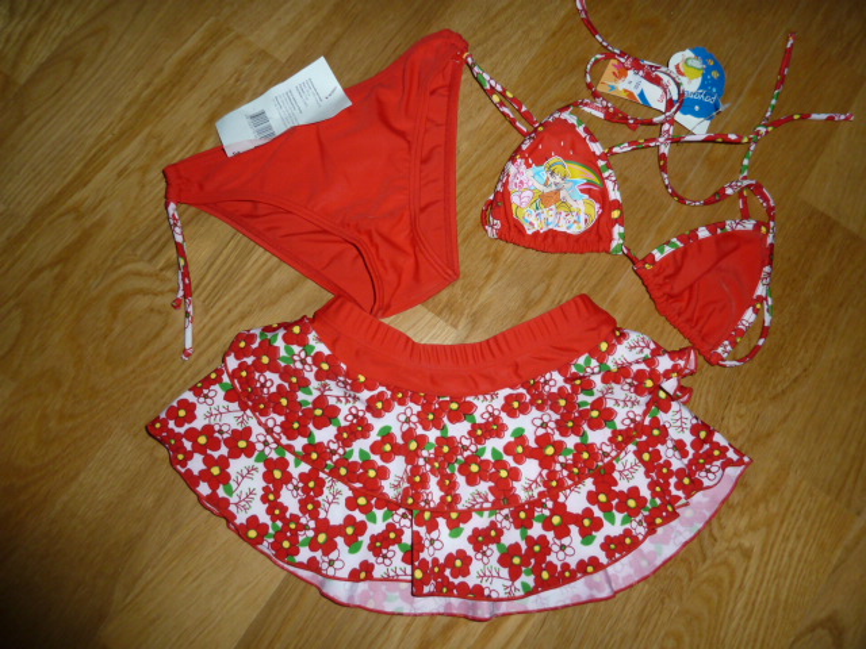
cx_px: 433
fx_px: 625
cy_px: 324
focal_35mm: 25
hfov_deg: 69.4
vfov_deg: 54.9
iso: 125
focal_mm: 4.1
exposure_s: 1/30
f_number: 3.3
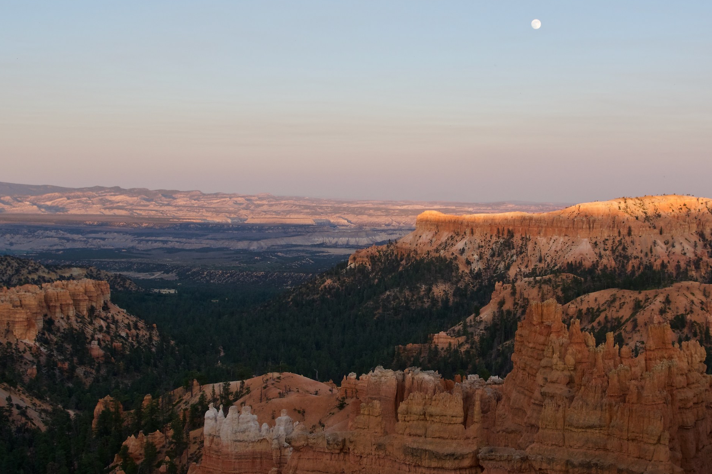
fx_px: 1068
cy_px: 226
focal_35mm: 54
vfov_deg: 25.0
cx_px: 419
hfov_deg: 36.8
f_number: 8
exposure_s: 1/125
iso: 400
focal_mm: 28.13
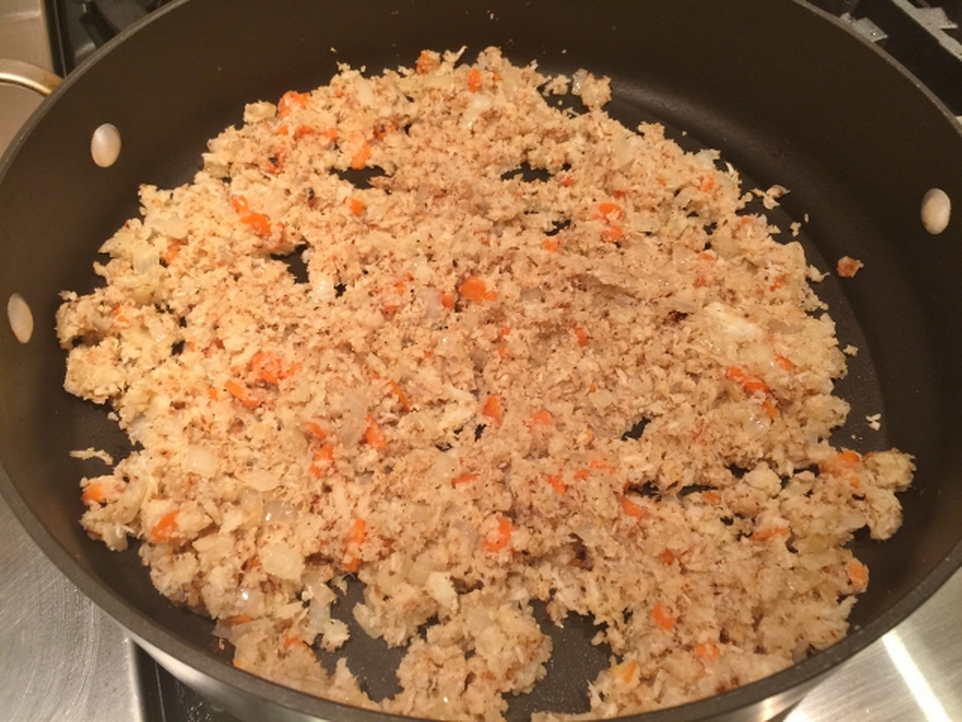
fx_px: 806
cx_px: 481
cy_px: 361
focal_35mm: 29
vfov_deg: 48.2
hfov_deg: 61.7
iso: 40
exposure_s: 1/15
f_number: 2.2
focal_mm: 4.15
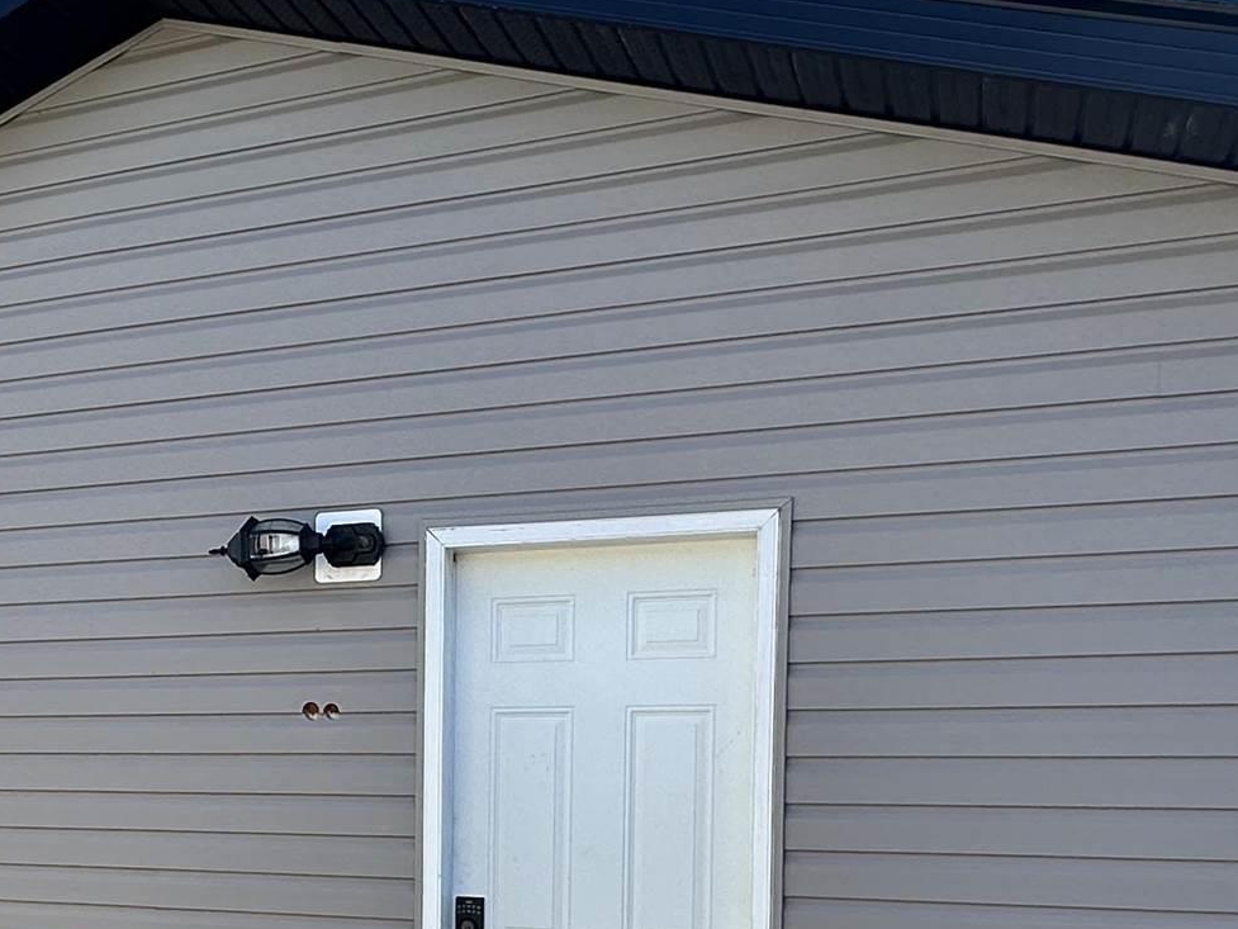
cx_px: 190
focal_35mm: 44
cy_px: 824
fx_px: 1574
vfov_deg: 31.4
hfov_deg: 40.5
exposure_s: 1/553
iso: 40
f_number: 2.2
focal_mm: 2.22
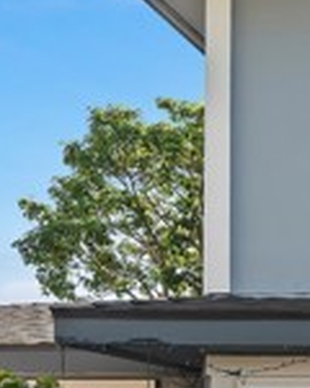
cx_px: 674
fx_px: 642
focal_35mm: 56
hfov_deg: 16.8
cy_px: 396
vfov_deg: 30.9
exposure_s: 1/125
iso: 500
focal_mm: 14
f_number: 16
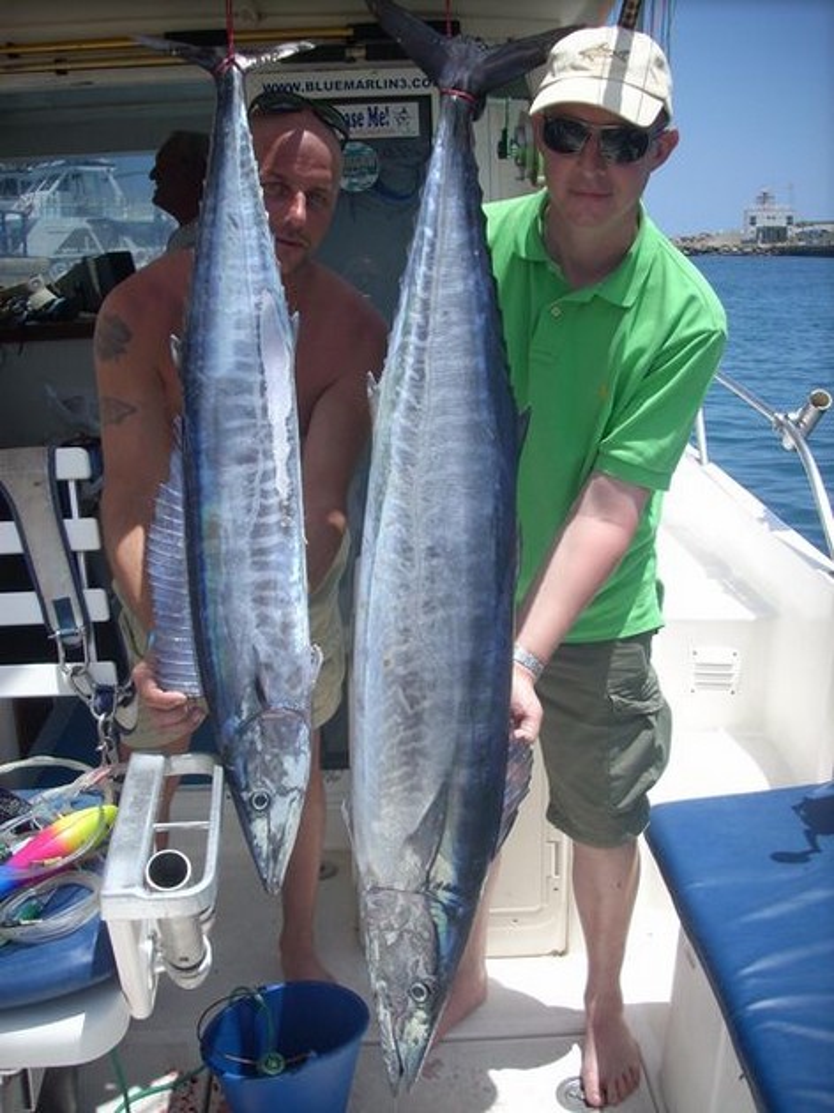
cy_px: 556
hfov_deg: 38.6
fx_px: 1189
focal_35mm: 37
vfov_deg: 50.2
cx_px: 417
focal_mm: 6.2
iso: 64
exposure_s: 1/239
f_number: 5.6
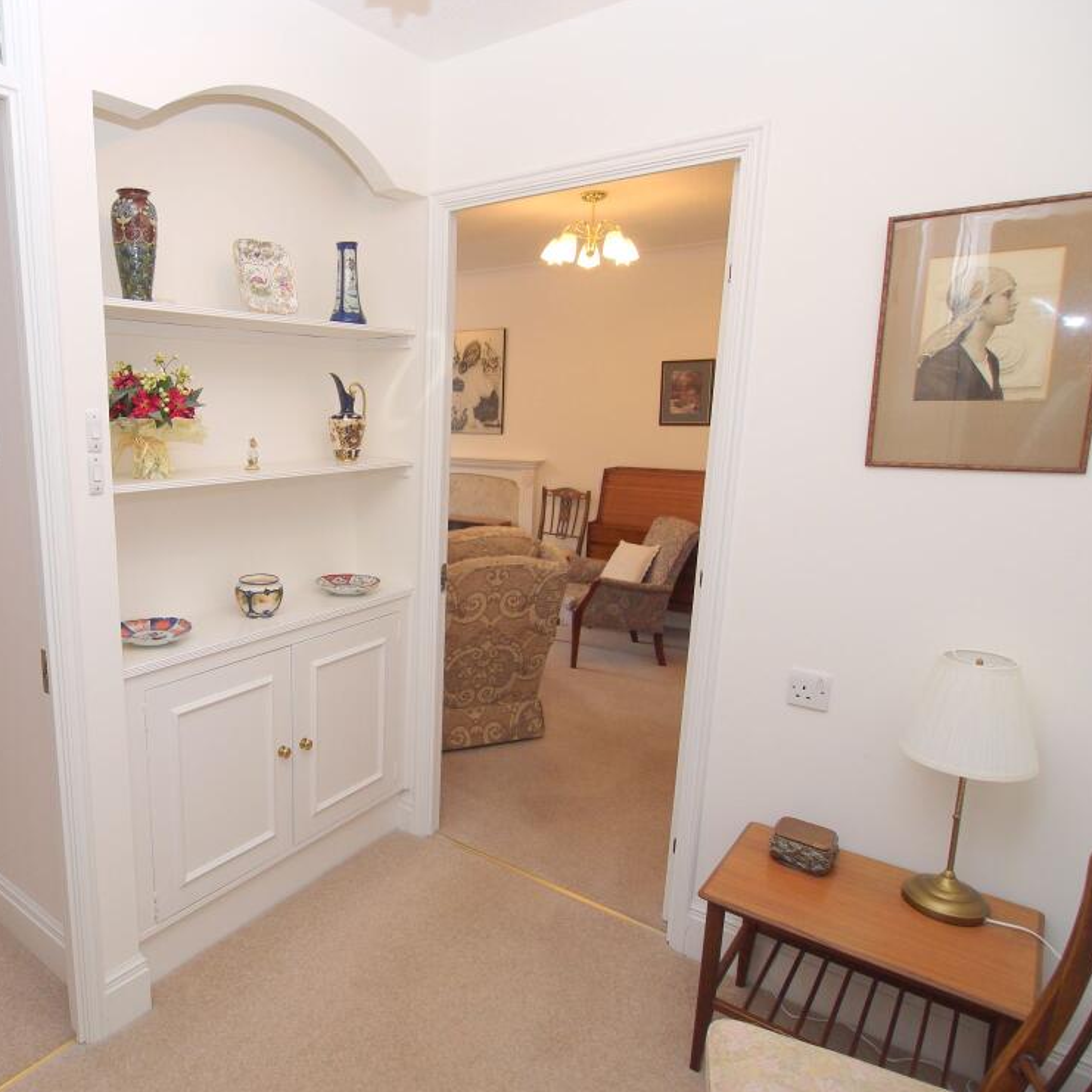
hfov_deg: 67.3
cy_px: 550
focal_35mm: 22
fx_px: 785
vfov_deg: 69.6
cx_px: 345
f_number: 4
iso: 100
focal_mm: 9
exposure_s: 1/60
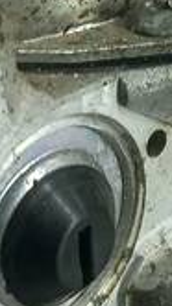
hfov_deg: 7.2
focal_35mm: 168
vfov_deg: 12.8
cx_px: -4
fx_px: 1366
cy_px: 140
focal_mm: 4.6
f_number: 1.8
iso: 64
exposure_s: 1/50
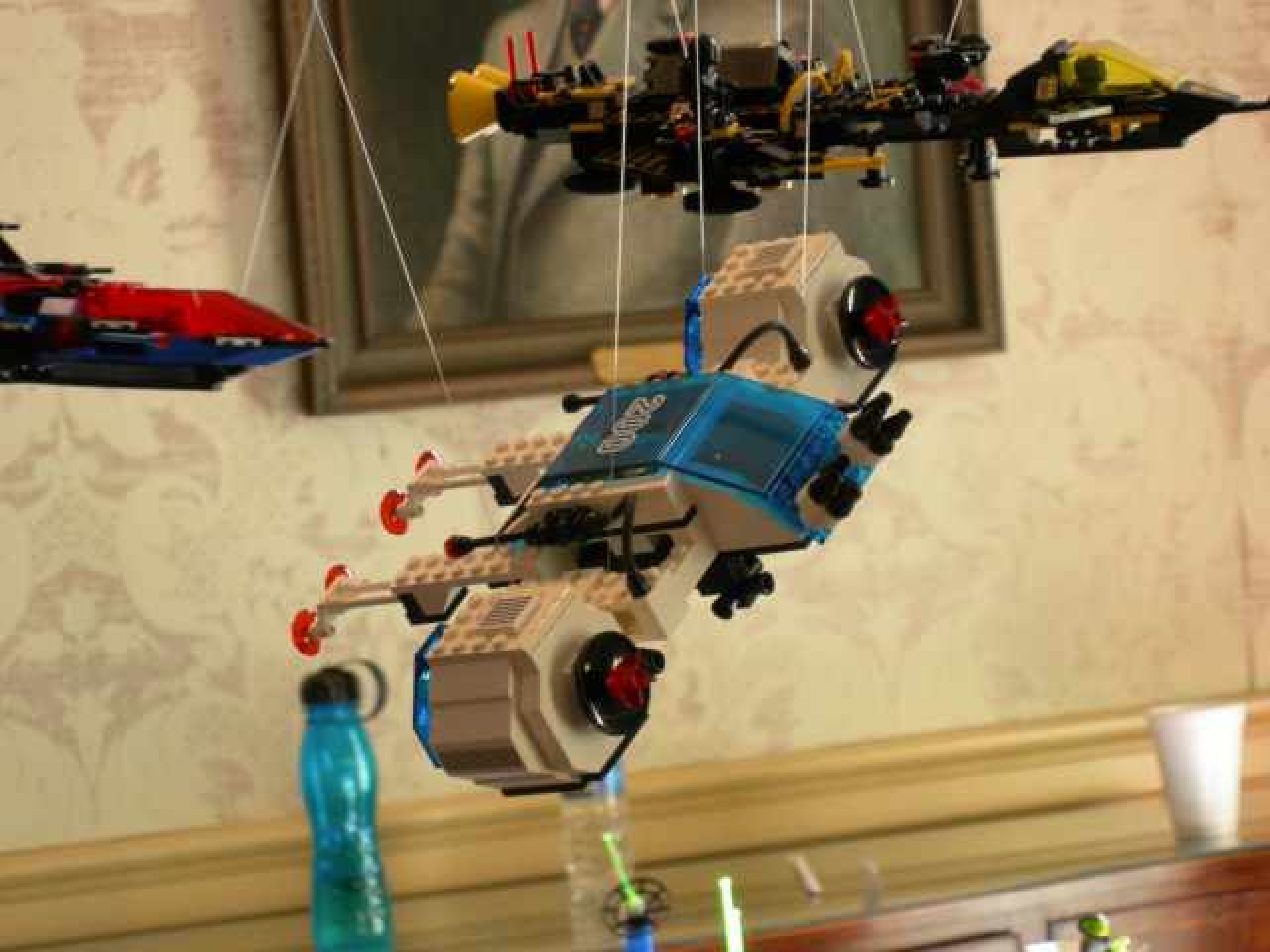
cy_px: 476
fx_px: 4623
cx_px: 635
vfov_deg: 11.8
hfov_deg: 15.6
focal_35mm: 126
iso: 64
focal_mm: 26.3
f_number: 5.2
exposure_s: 1/6.9
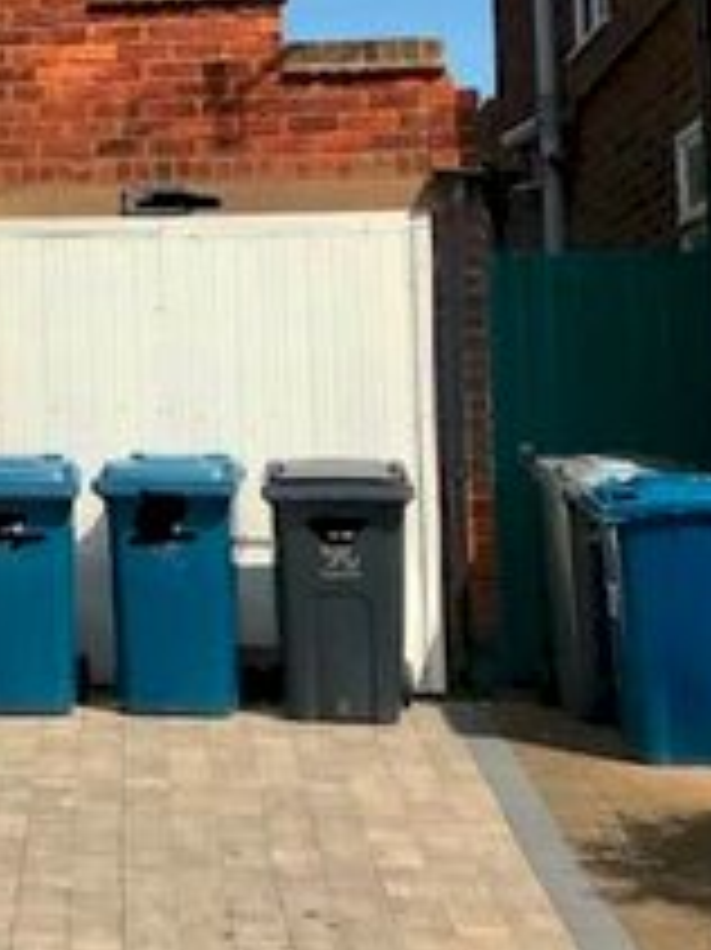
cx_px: -540
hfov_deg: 14.2
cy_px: 196
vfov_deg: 20.9
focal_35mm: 93
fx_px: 2549
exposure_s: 1/3195
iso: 20
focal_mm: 3.99
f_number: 1.8
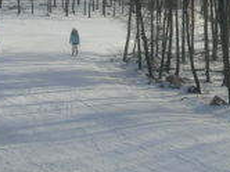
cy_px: 25
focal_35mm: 110
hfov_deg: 16.9
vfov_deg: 13.3
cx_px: 292
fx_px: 730
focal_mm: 5.8
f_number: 5.6
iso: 50
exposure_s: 1/388
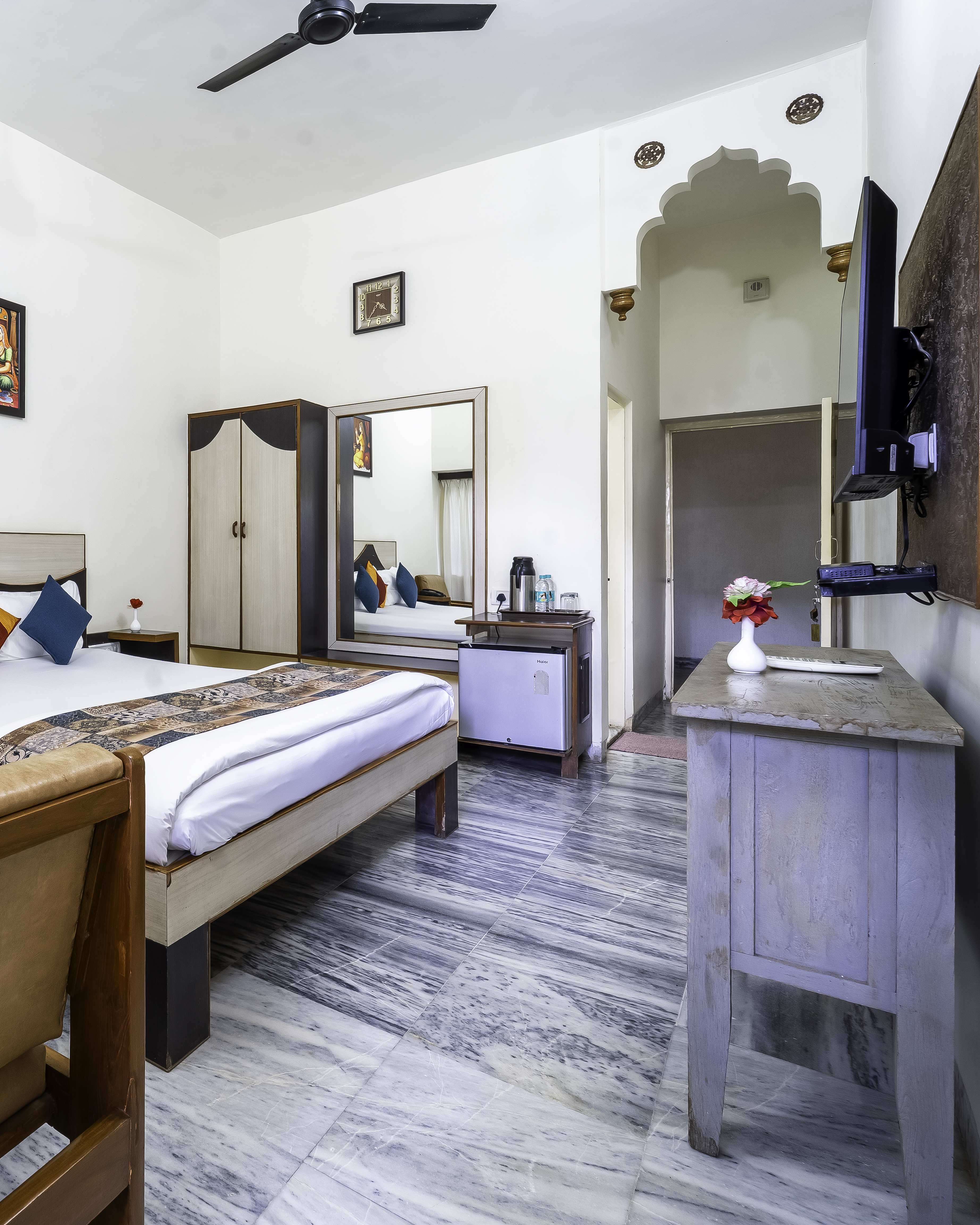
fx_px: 725
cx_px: 130
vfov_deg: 80.4
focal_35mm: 20
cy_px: 611
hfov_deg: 59.7
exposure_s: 1/4
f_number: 10
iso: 100
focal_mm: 14
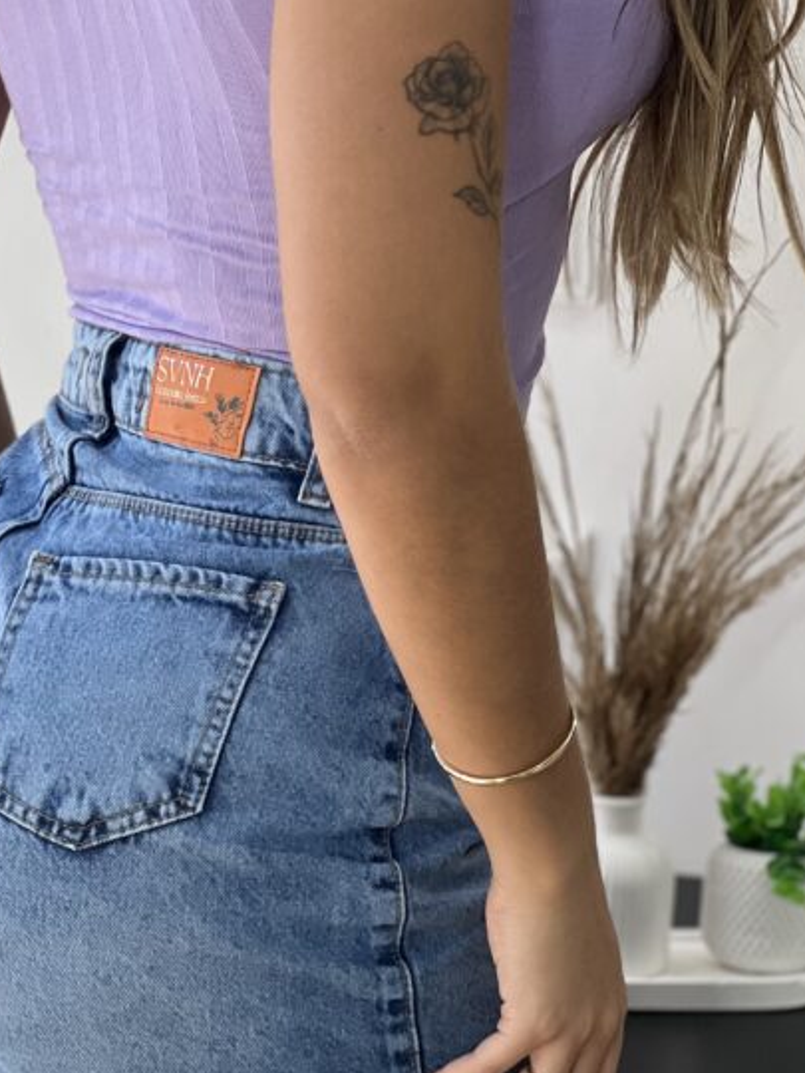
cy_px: 448
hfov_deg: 11.1
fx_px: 4124
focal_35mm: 133
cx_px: 163
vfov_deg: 14.8
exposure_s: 1/120
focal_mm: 9
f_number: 2.8
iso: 64
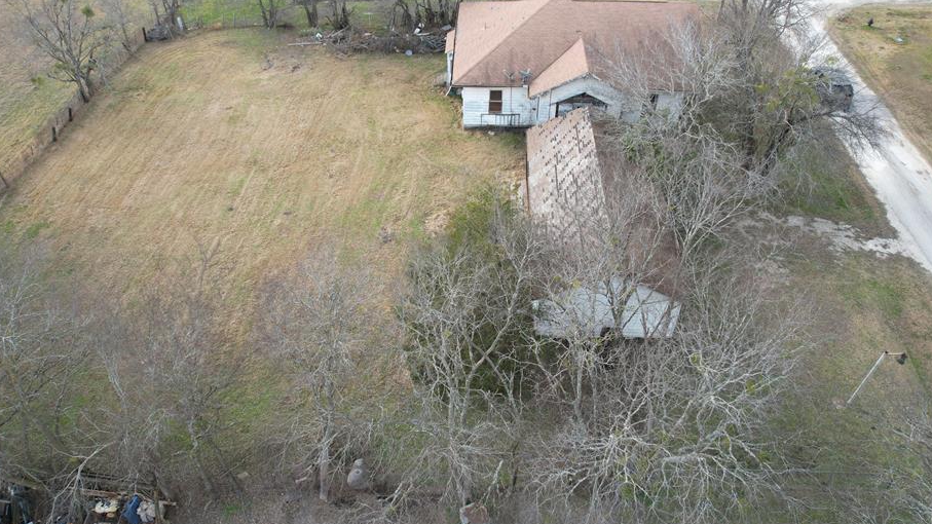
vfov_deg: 44.3
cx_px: 467
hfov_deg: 71.9
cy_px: 232
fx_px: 642
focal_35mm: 26
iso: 100
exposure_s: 1/350
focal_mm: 8.38
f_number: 2.8
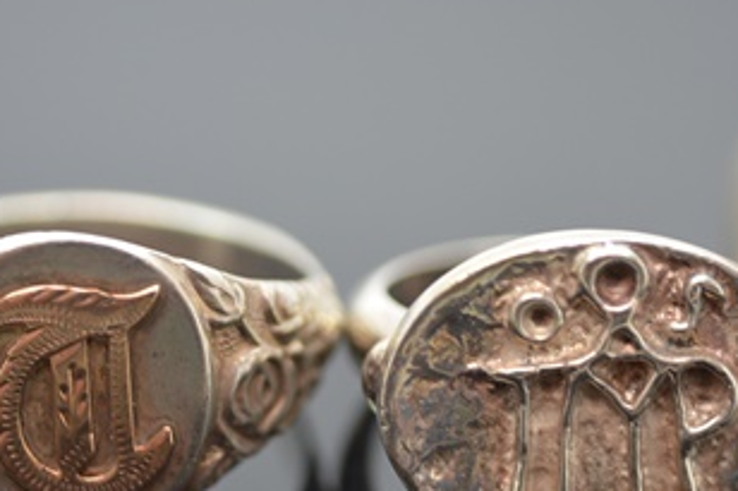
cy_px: 369
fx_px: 2397
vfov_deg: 11.7
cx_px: 338
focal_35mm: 117
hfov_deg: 17.5
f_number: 5.3
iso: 640
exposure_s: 1/60
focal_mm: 40
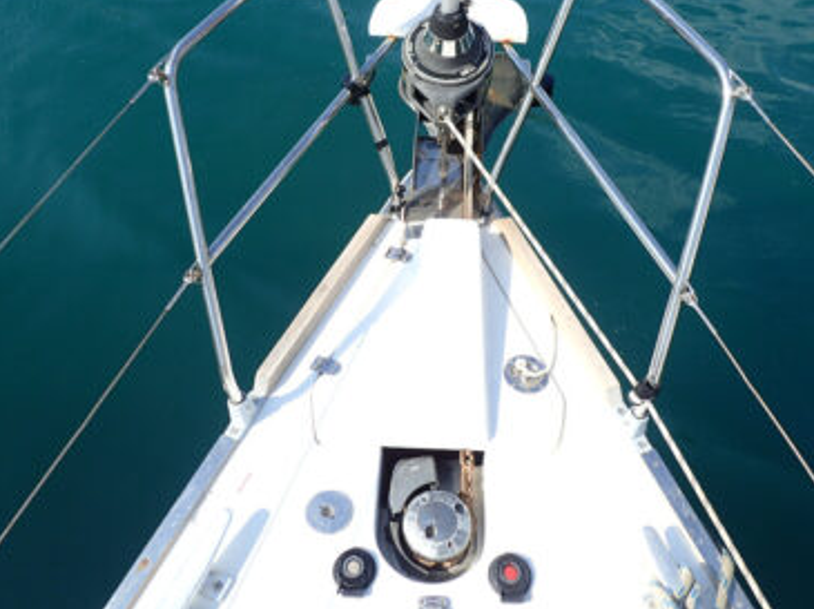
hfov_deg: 56.9
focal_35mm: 32
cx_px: 409
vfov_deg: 43.7
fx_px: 752
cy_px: 221
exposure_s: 1/160
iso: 100
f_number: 8
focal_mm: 4.5
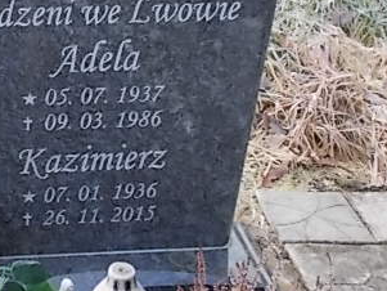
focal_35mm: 83
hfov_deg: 22.7
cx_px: 8
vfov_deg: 17.6
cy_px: 46
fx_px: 928
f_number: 3.9
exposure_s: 1/30
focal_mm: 6.9
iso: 80
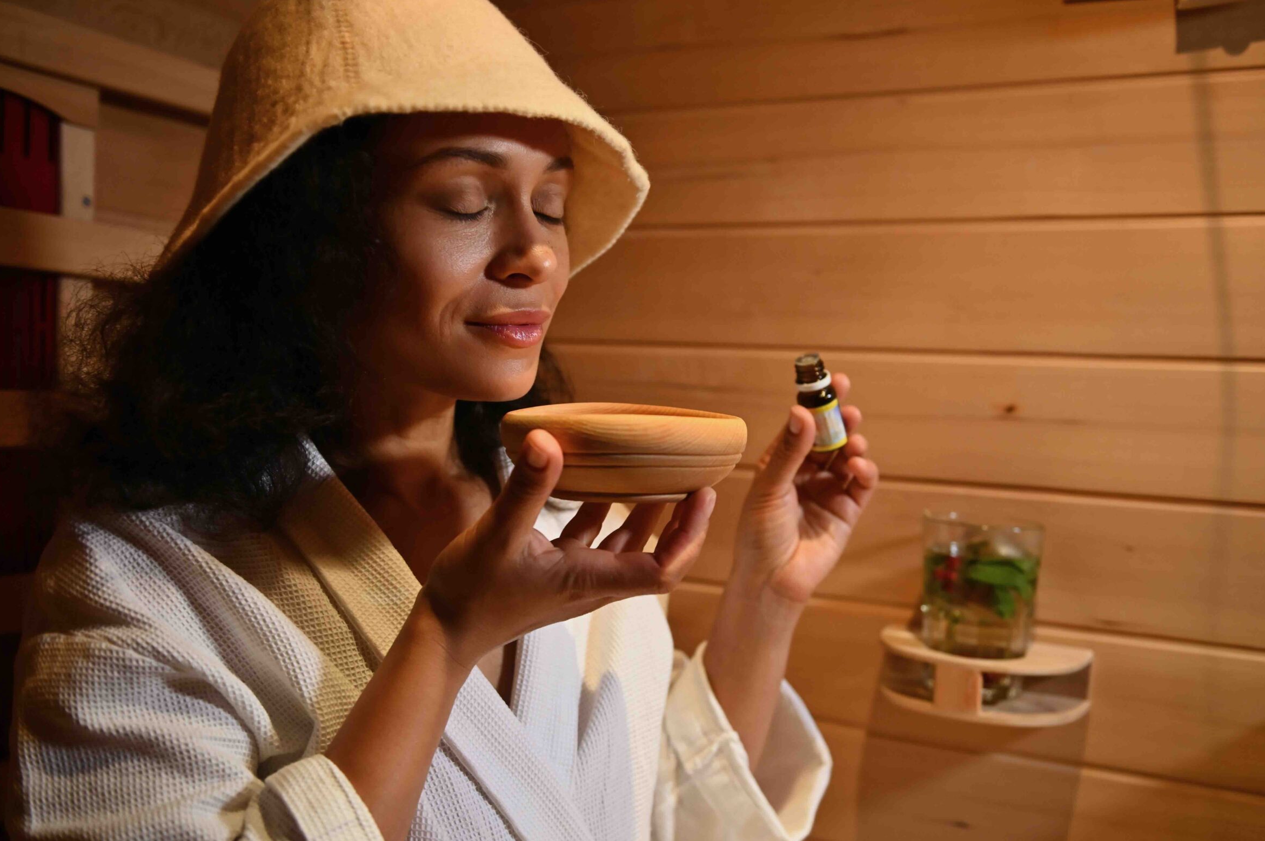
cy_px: 425
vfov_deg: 37.8
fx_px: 1229
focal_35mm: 35
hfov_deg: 54.4
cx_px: 668
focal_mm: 32
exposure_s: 1/60
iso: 500
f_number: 2.8
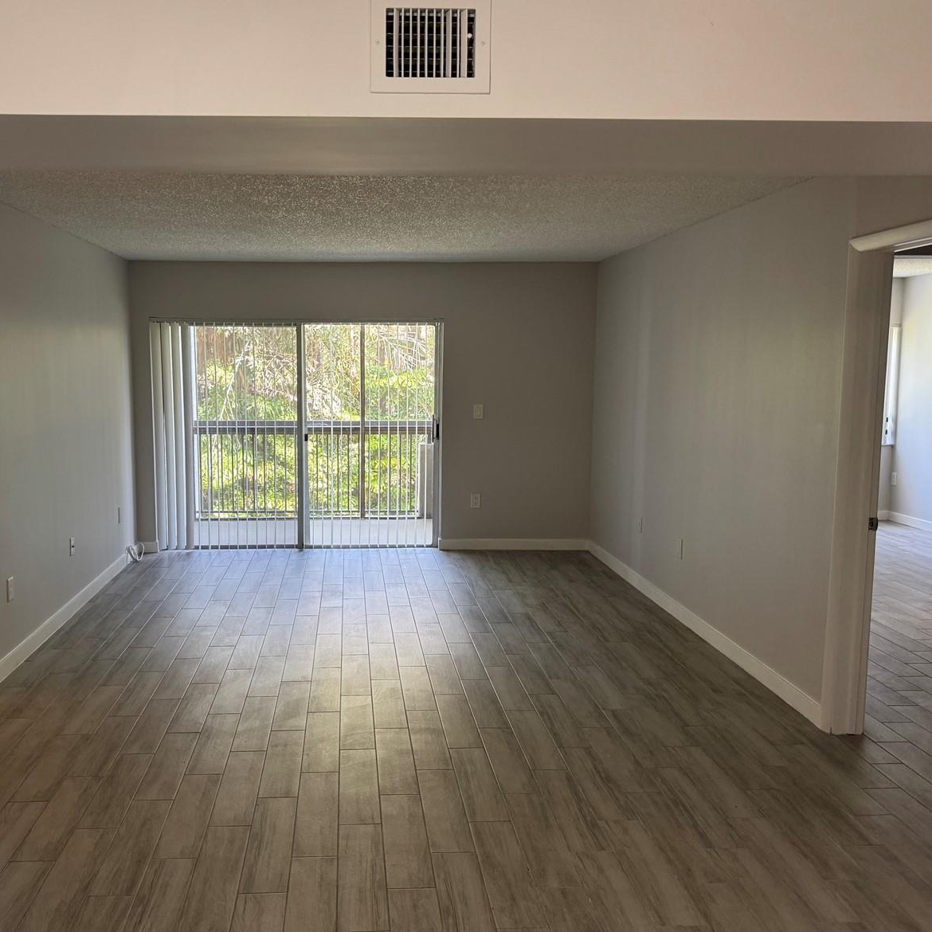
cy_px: 465
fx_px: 883
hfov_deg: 55.2
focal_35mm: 29
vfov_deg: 55.6
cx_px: 374
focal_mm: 6.76
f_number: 1.78
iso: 160
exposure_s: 1/60
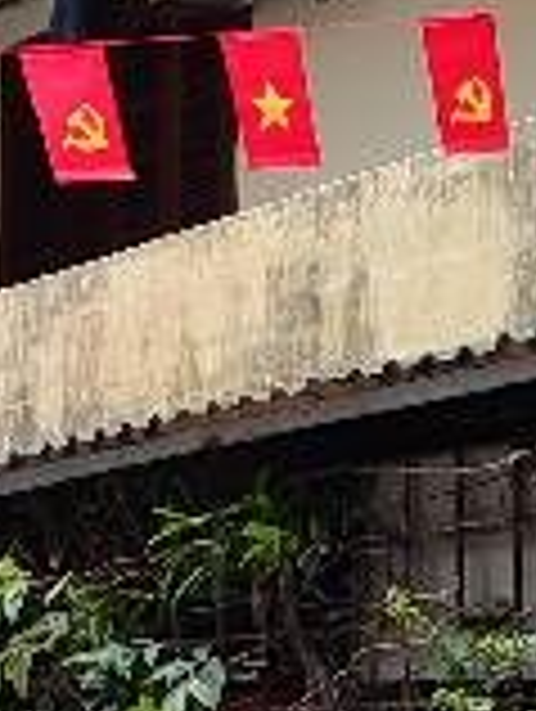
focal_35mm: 162
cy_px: 819
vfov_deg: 12.0
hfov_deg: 8.5
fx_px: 3336
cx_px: -685
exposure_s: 1/100
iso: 143
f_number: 1.89
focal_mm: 5.95
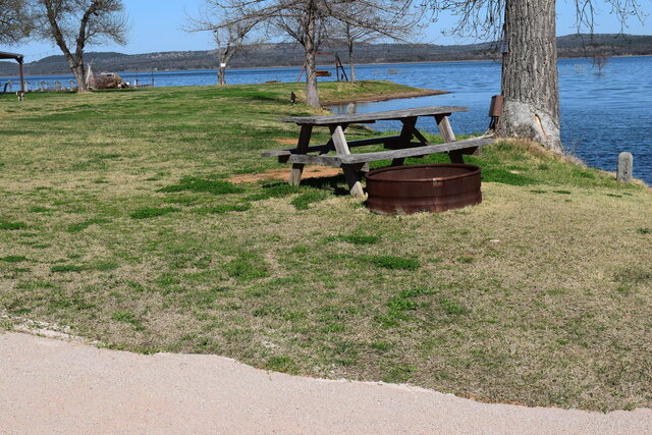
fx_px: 1033
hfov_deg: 35.0
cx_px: 326
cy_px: 218
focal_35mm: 57
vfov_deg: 23.8
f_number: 11
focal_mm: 38
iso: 220
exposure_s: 1/500
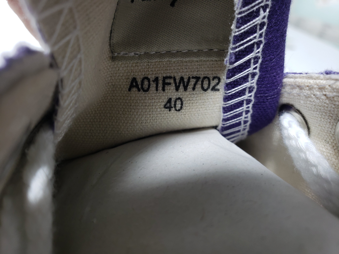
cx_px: 170
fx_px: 255
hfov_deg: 67.3
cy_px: 127
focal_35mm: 26
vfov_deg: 53.1
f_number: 2.4
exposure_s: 1/100
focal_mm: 4.3
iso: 80
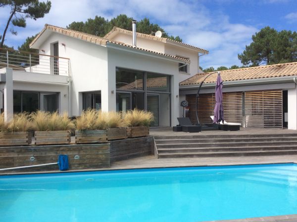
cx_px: 148
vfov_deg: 44.0
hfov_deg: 56.9
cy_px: 111
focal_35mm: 32
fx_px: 274
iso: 32
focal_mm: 3.3
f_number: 2.4
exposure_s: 1/1684
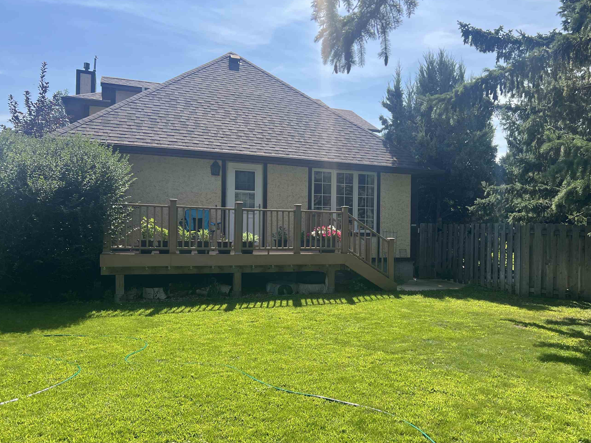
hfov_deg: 58.1
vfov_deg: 45.4
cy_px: 236
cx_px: 338
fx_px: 529
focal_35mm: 31
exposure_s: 1/2513
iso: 50
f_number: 1.5
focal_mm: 5.7
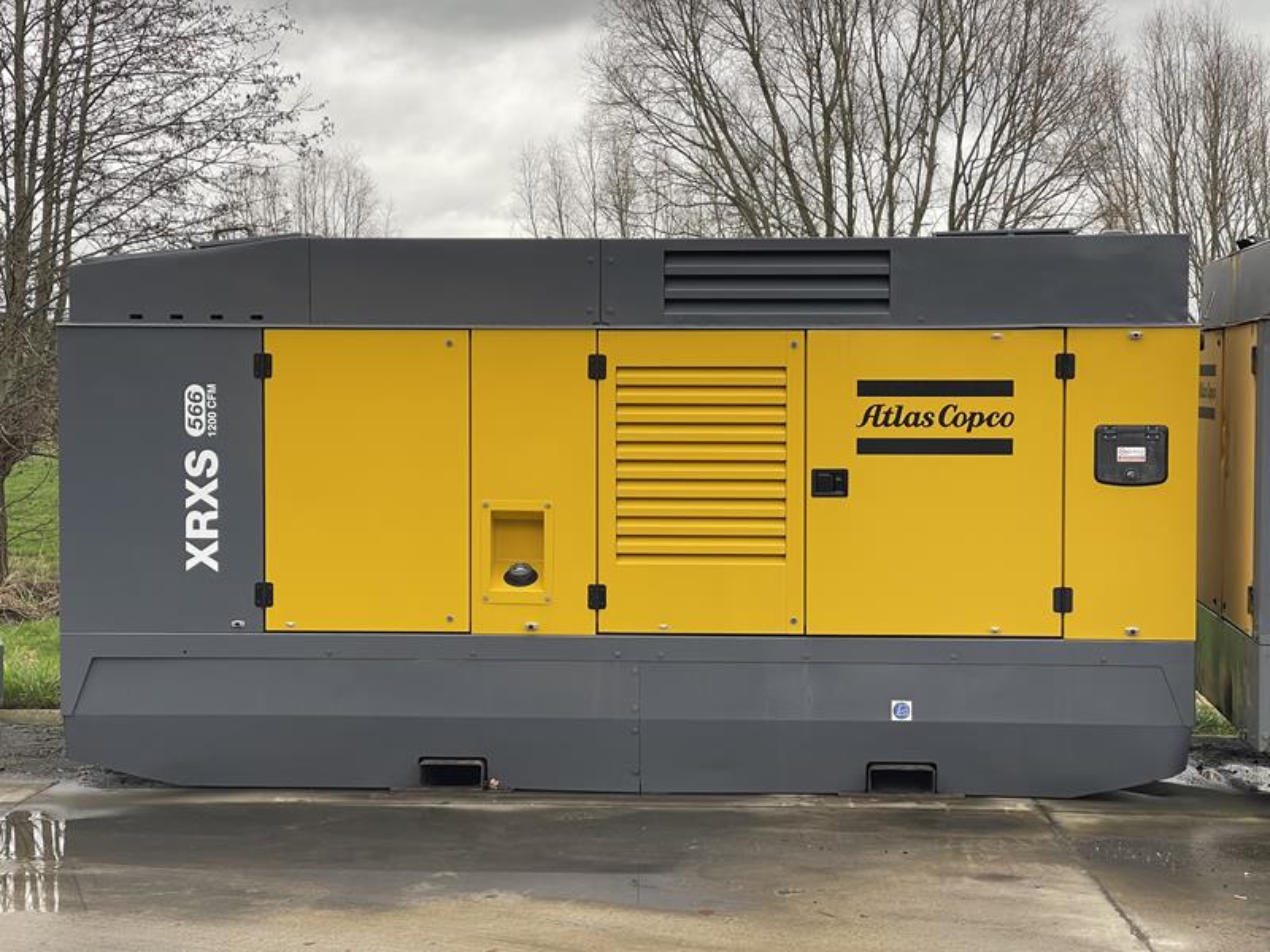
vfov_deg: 22.9
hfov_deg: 30.3
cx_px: 635
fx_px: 2348
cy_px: 476
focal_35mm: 64
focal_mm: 7.5
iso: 32
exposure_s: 1/99
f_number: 2.2
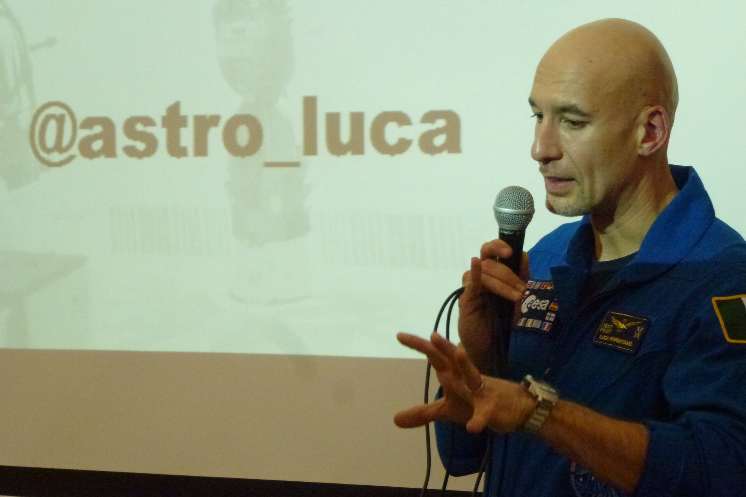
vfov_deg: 10.0
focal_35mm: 137
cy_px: 244
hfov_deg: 15.0
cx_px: 374
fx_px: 2839
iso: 640
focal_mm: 23.4
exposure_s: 1/60
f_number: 5.2
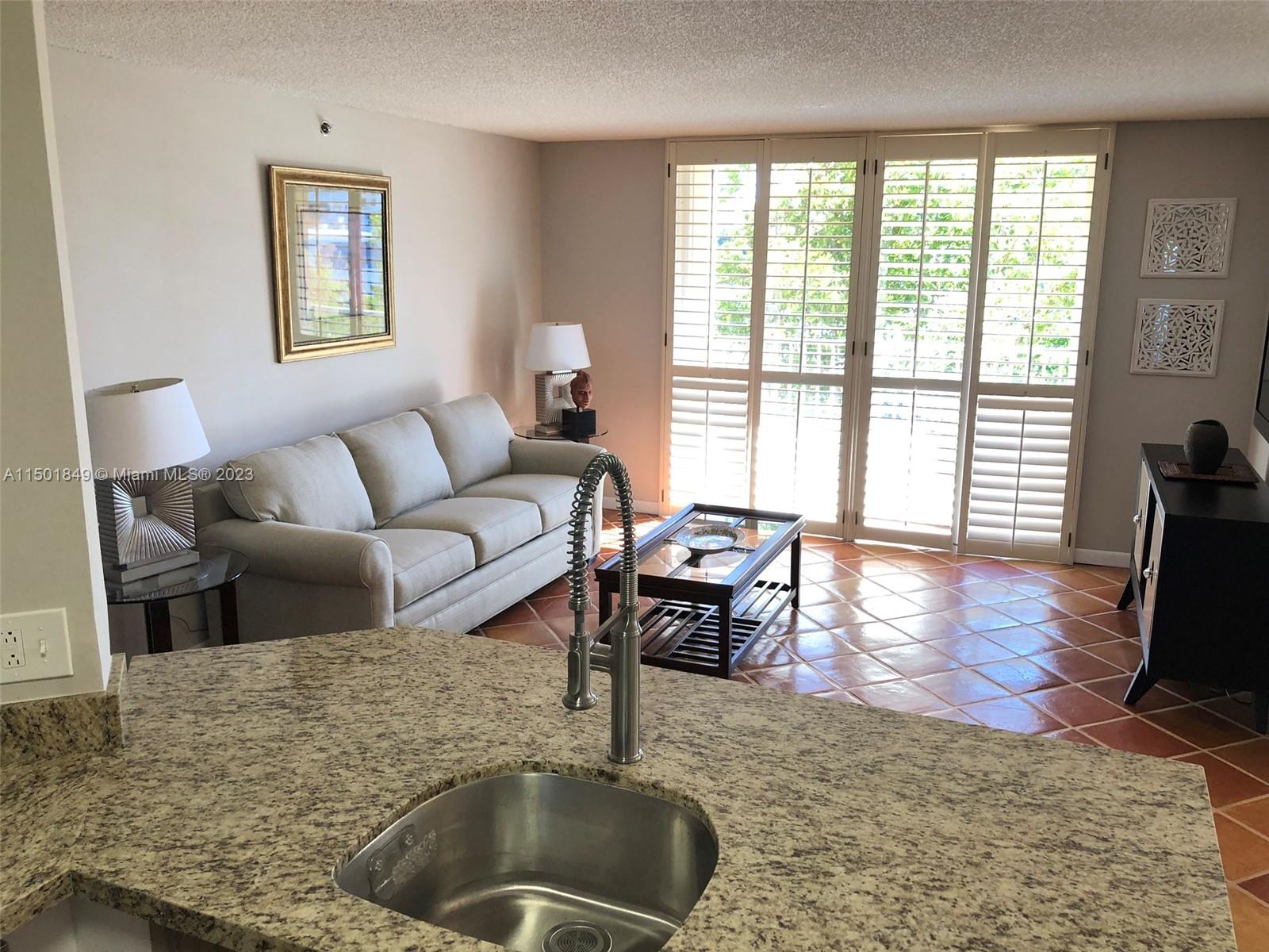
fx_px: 1026
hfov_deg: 63.4
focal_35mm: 28
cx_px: 634
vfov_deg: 49.7
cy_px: 476
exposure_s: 1/40
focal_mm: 4
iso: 25
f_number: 1.8
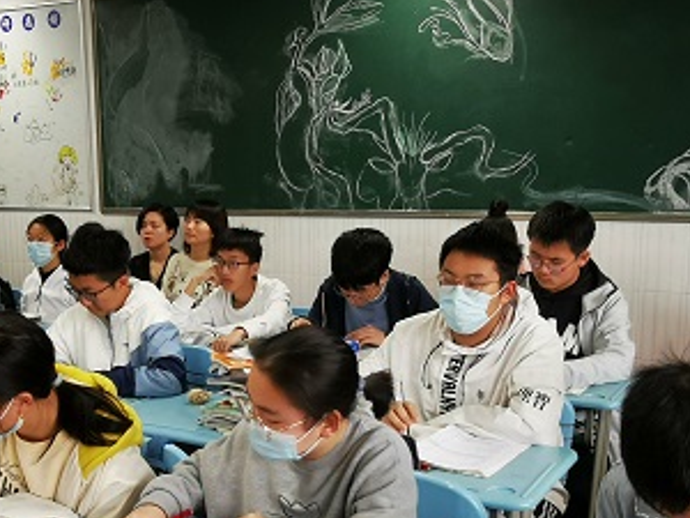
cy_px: 329
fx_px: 857
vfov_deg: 33.4
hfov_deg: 43.8
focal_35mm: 43
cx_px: 308
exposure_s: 1/50
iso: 125
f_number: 2.2
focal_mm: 2.26
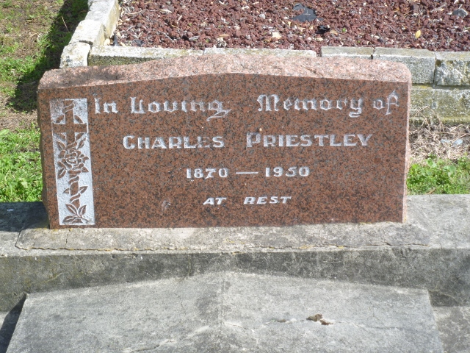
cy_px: 176
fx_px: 1195
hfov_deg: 22.3
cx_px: 235
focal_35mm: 88
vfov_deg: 16.8
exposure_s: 1/160
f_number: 5.4
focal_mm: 15.6
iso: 80
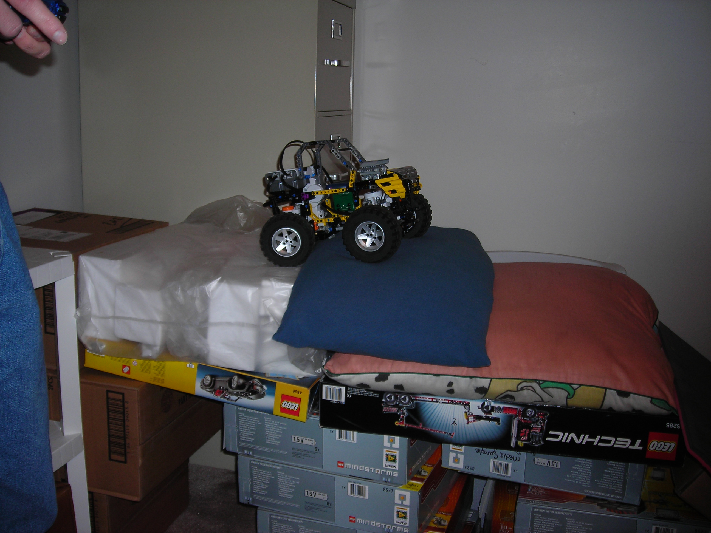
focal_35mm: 38
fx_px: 781
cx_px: 356
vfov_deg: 37.7
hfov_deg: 49.0
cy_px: 266
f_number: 3.2
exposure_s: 1/60.1
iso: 50
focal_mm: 6.3
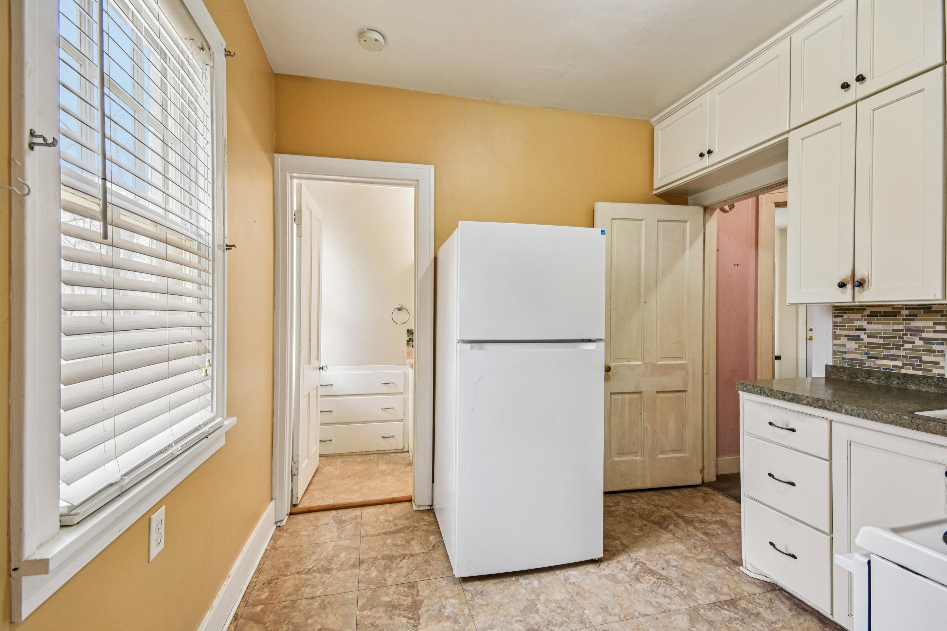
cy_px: 316
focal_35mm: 15
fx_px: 395
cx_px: 474
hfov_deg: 100.4
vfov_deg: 77.3
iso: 400
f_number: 8
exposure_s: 1/25
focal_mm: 10
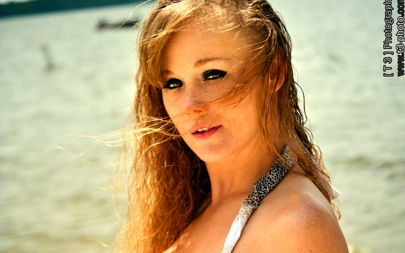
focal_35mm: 85
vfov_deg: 15.4
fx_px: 933
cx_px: 204
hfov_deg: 24.5
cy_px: 124
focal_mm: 55
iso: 100
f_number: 4.5
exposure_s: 1/2000
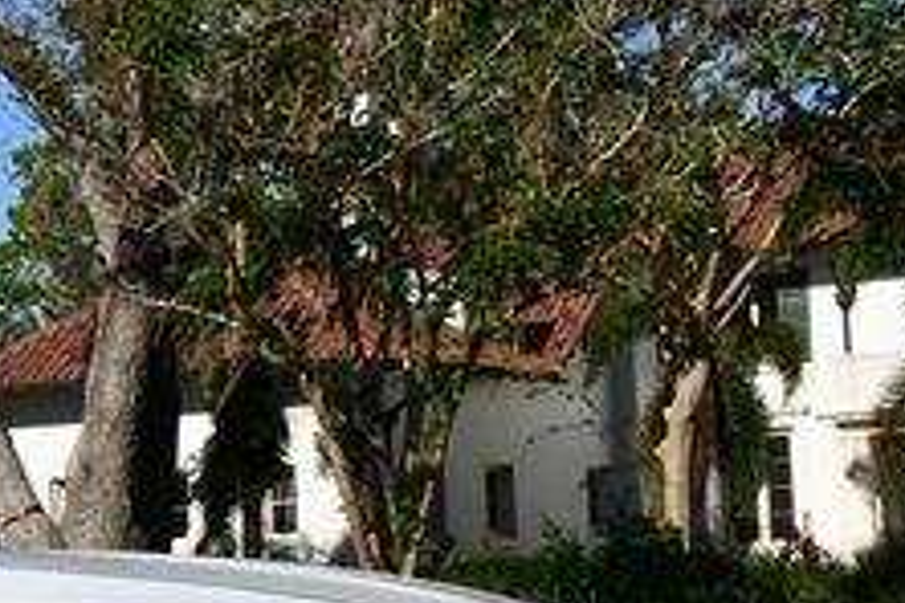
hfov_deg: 15.1
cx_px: -375
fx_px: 3192
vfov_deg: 10.8
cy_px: 403
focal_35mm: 127
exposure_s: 1/400
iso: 100
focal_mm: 22
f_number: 10
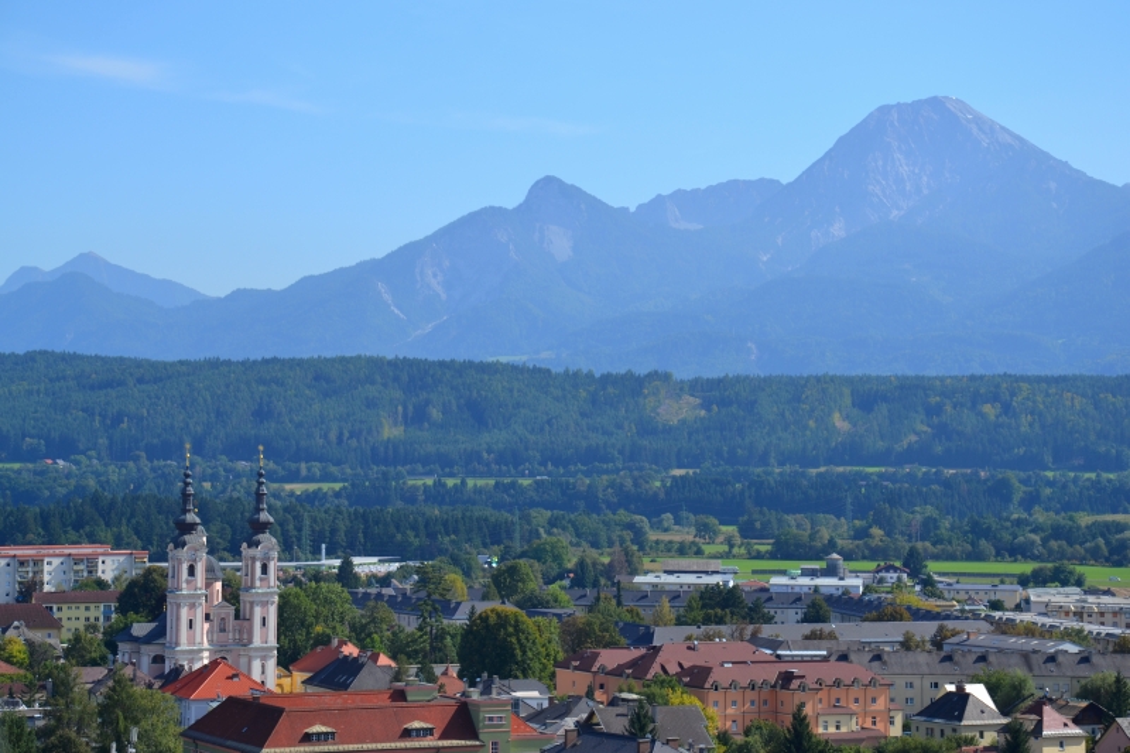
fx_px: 3107
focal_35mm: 99
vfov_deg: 13.8
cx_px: 565
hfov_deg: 20.6
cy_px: 376
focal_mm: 66
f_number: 8
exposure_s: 1/250
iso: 100
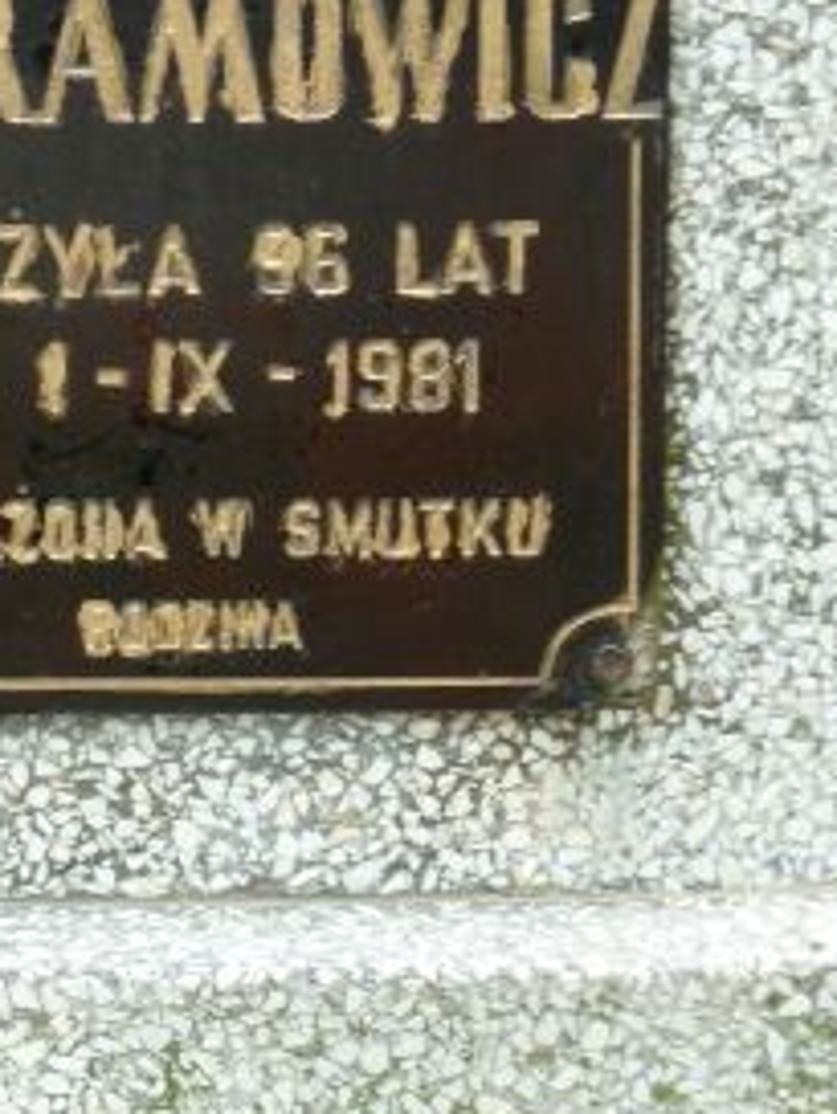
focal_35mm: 241
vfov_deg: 8.2
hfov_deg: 6.2
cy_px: 188
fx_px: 7764
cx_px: 131
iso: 100
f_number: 4.5
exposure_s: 1/40
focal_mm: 22.5
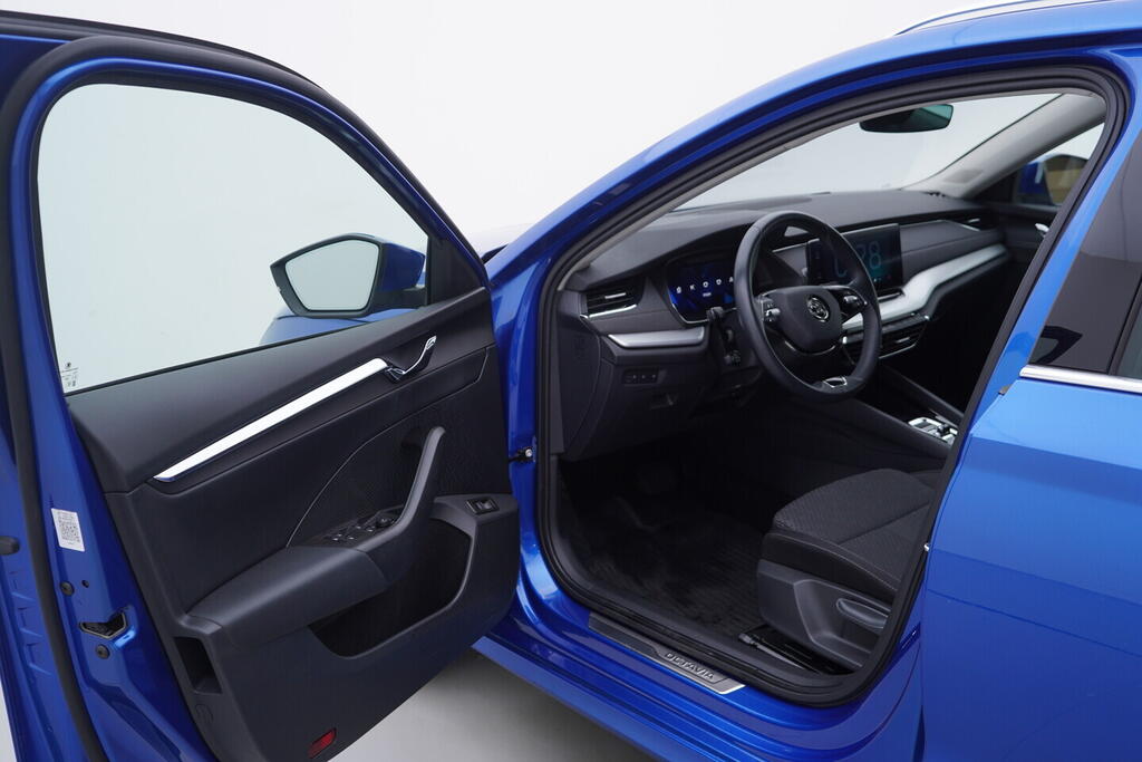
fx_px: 1142
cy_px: 381
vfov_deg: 36.9
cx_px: 571
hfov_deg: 53.1
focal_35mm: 36
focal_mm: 24
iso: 125
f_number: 3.5
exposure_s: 1/60
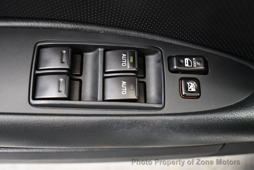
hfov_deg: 53.1
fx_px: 254
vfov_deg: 36.9
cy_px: 85
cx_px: 127
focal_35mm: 36
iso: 3200
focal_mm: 18
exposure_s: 1/60
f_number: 3.5
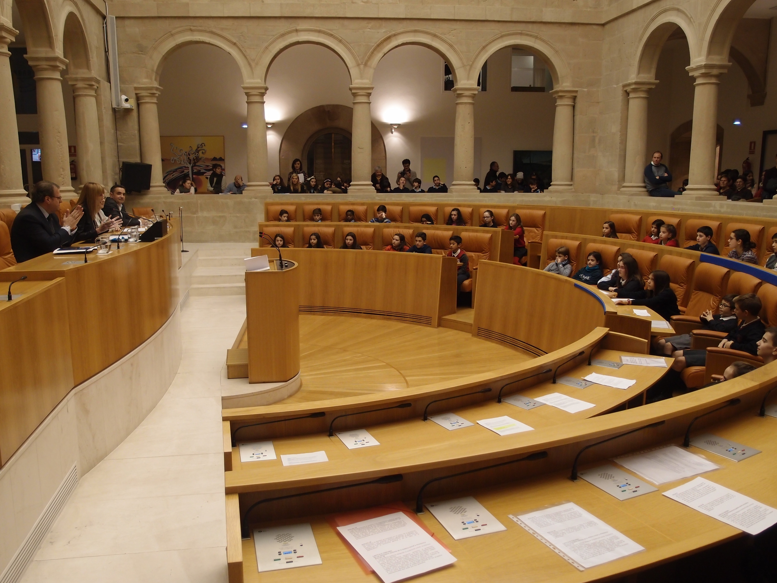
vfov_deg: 46.8
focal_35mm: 30
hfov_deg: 60.0
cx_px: 388
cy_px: 292
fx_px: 673
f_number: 1.9
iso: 160
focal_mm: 6.48
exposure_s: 1/60
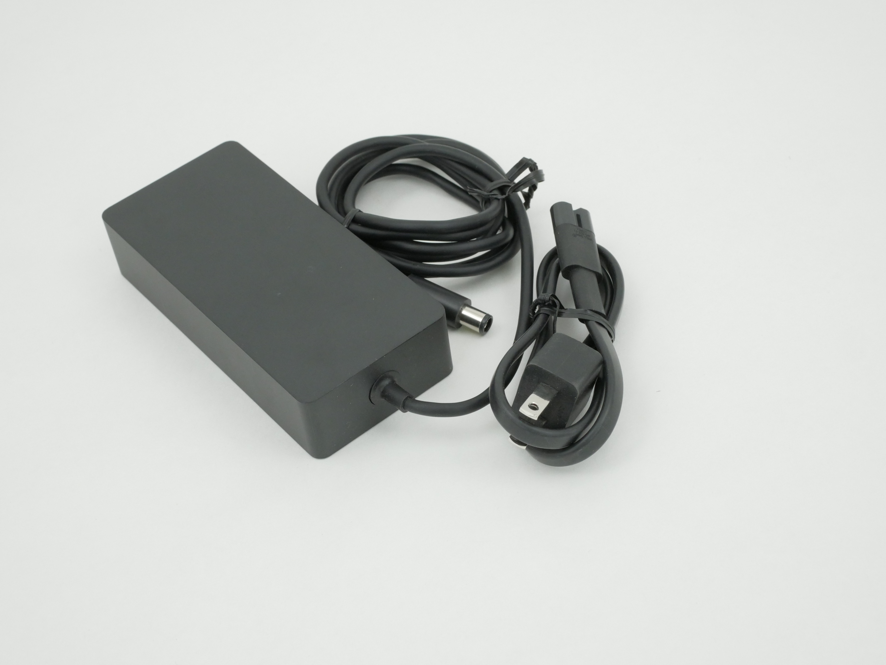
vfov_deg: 24.4
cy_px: 332
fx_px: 1536
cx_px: 443
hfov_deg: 32.2
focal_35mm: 60
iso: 1600
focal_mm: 30
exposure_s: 1/200
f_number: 7.1
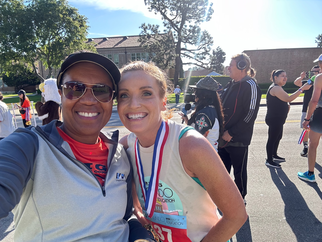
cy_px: 121
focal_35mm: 23
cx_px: 161
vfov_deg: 58.9
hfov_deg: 73.9
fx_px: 214
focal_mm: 2.69
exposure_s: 1/334
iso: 25
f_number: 1.9
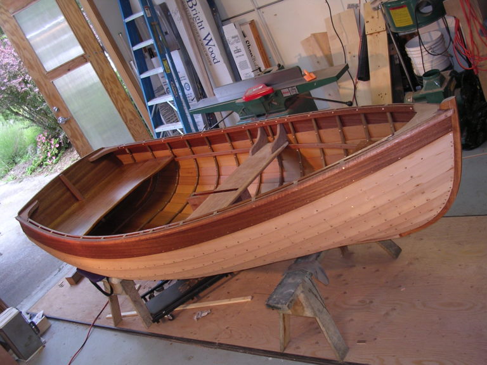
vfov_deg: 37.7
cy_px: 182
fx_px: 535
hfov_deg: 49.0
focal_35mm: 38
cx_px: 244
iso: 100
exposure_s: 1/30
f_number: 2.8
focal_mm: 5.8
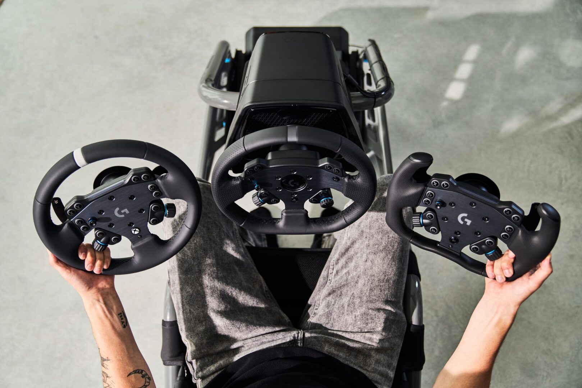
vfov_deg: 36.0
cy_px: 194
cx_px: 291
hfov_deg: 51.9
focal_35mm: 37
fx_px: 598
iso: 100
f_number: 3.2
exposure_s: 1/100
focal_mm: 37
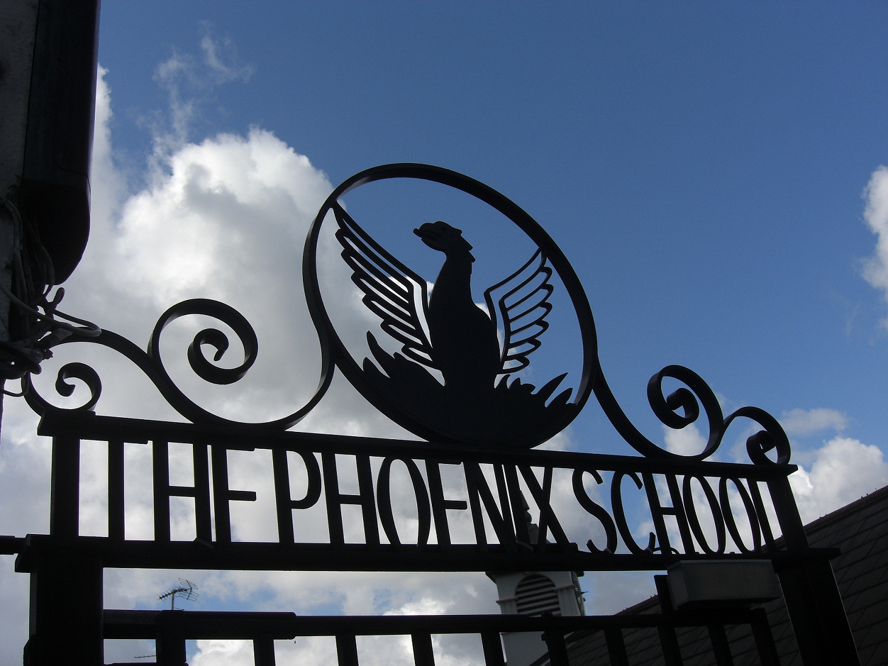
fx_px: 975
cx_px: 444
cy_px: 333
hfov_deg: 49.0
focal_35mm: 38
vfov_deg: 37.7
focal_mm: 7.9
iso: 80
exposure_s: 1/320
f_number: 8
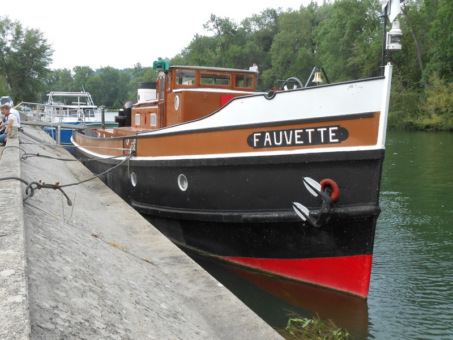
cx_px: 226
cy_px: 170
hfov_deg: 49.0
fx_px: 497
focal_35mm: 38
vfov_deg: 37.7
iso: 80
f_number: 4.2
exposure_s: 1/250
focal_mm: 6.8
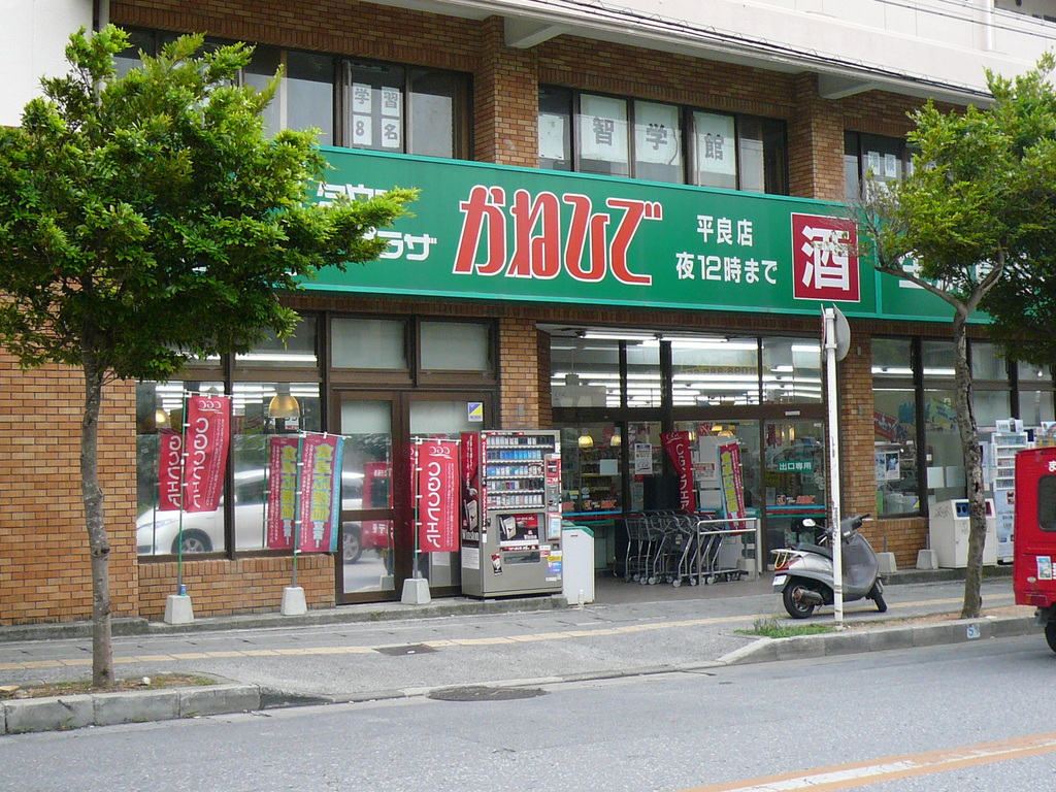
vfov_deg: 30.3
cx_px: 528
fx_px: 1464
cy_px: 396
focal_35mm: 48
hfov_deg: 39.7
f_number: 2.9
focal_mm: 5.2
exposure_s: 1/250
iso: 100
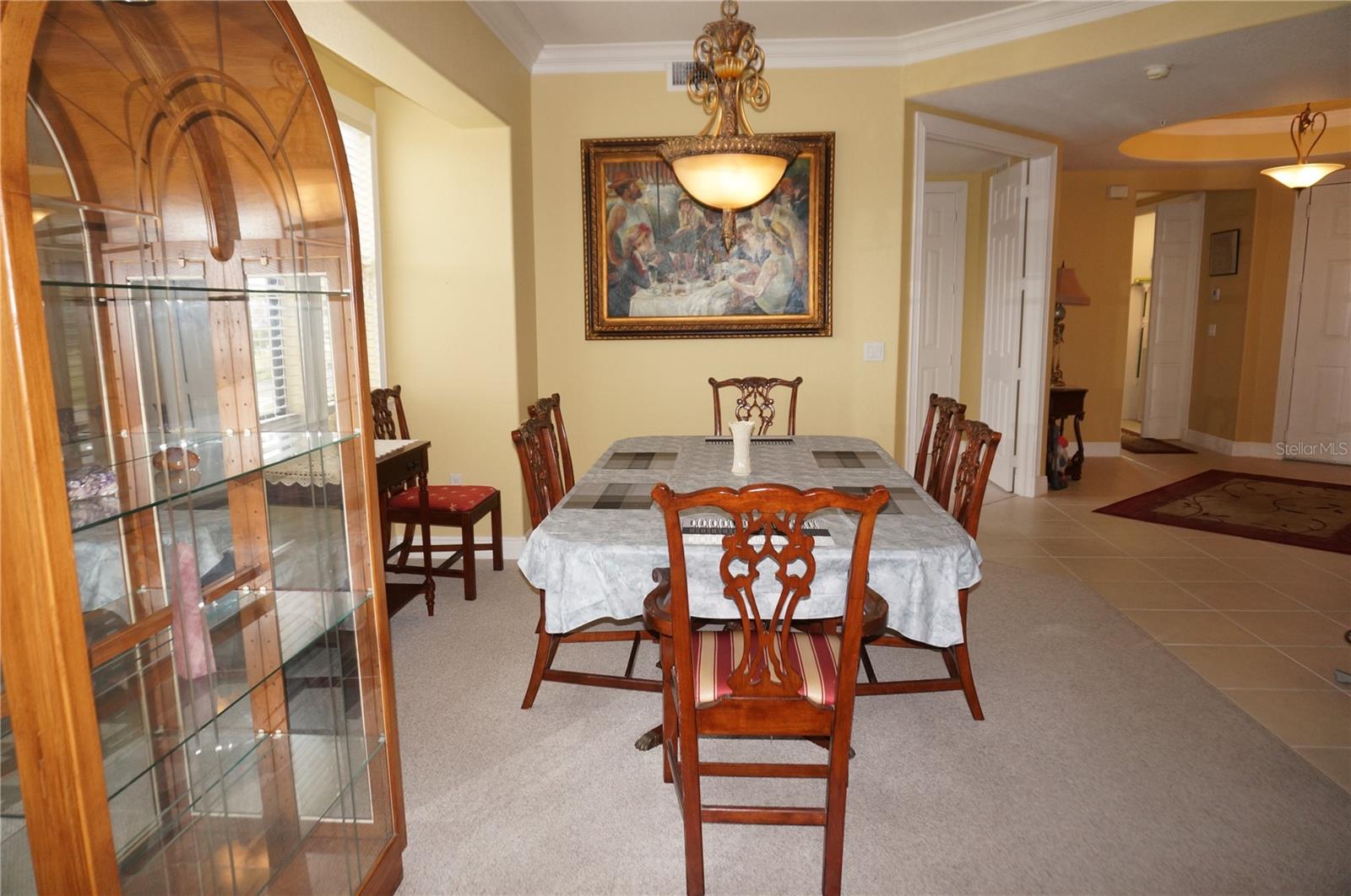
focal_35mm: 24
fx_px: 899
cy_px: 448
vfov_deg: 53.0
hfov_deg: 73.8
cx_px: 676
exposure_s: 1/160
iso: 500
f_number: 4
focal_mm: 16
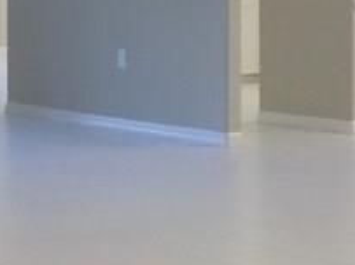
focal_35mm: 116
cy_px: -7
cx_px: 24
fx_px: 1189
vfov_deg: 12.6
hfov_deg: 16.7
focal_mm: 4
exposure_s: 1/20
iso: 400
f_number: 3.1
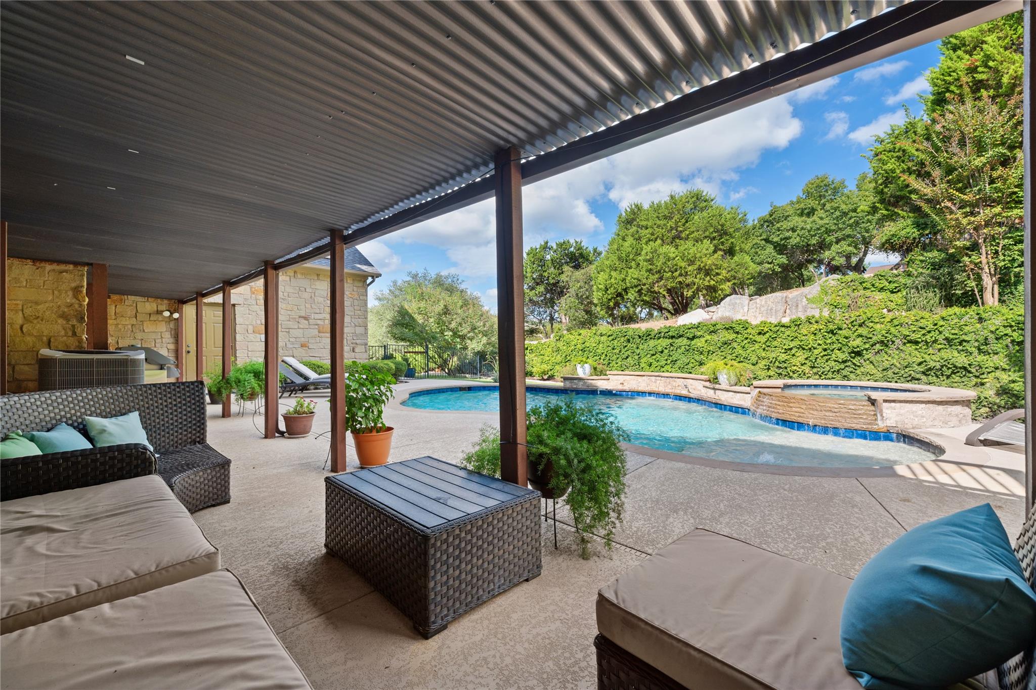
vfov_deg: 81.2
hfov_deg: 104.3
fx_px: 403
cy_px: 345
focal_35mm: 14
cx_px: 518
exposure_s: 1/30
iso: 250
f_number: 8
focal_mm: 14
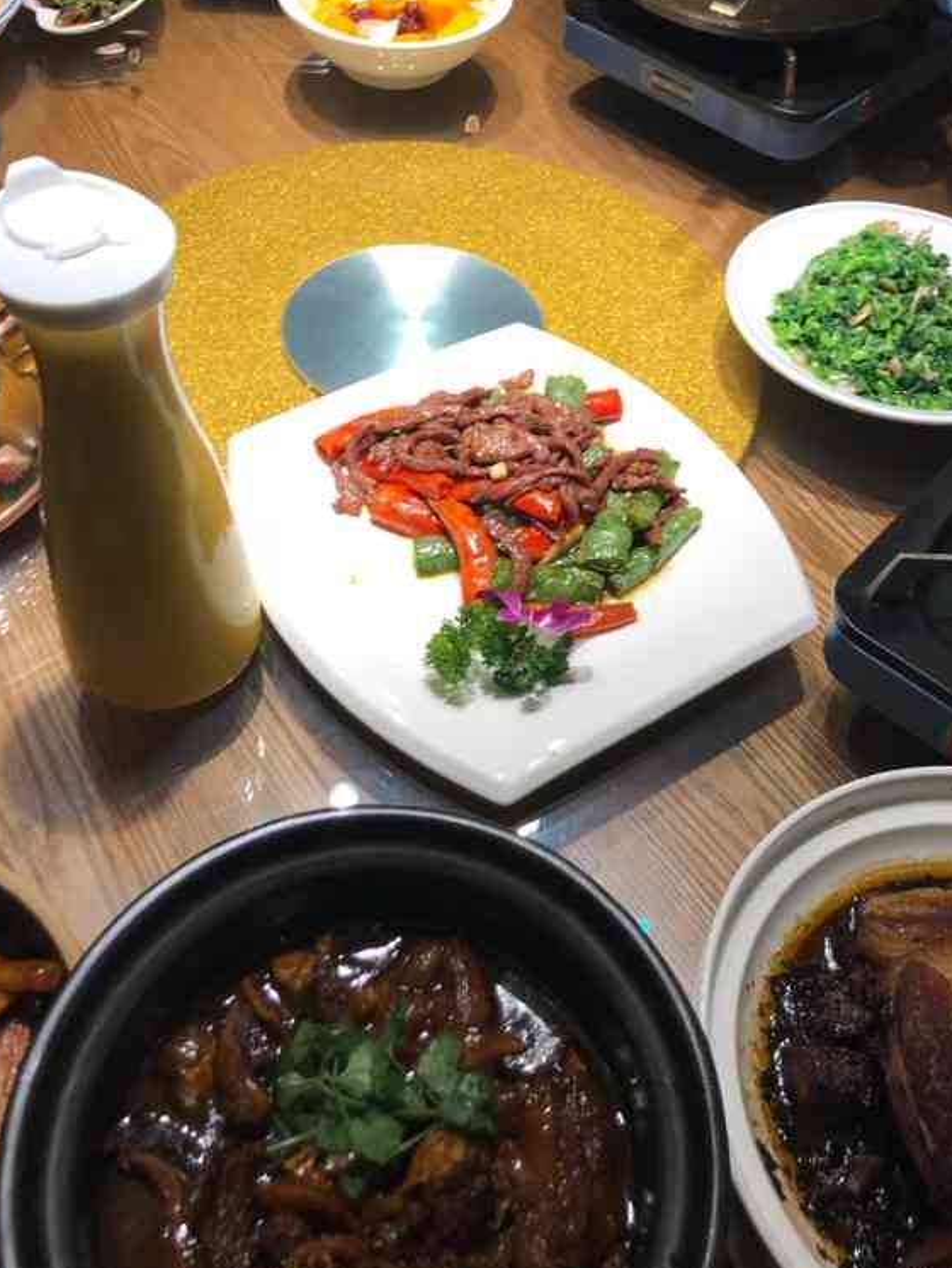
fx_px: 1283
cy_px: 509
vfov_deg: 52.3
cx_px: 495
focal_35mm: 35
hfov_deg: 40.7
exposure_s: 1/50
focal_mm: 3.99
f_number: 1.8
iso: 20
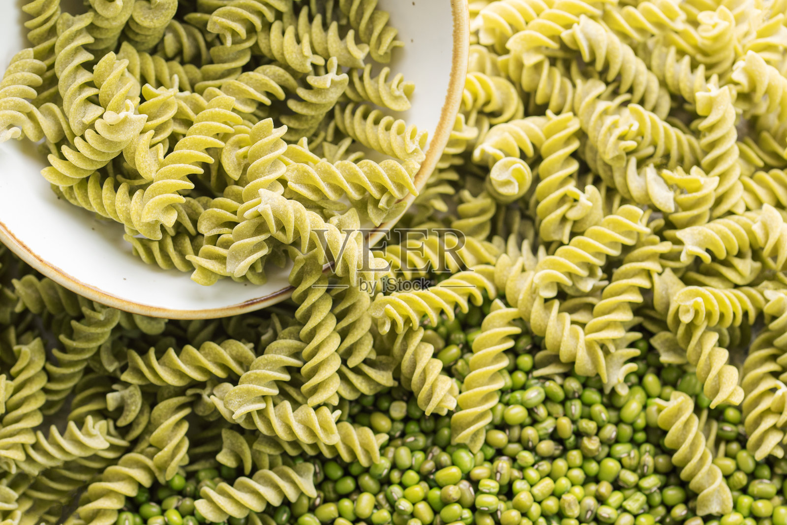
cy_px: 262
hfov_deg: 19.5
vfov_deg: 13.0
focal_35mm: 105
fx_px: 2295
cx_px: 394
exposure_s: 1/20
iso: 200
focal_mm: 105
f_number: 8
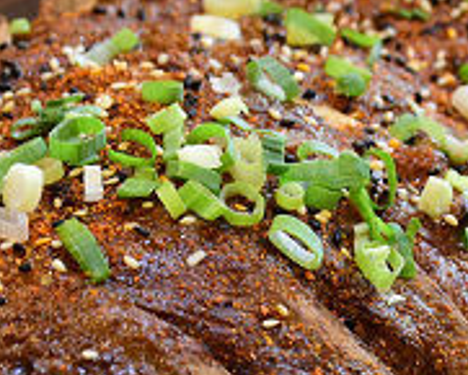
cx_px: 313
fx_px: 2051
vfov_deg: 10.4
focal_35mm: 148
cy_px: 217
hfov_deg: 13.0
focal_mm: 38
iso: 6400
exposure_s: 1/50
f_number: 7.1
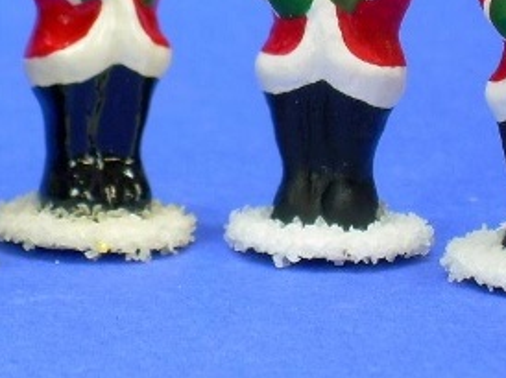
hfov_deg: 7.7
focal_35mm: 257
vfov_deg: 5.8
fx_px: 3753
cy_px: 11
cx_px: 103
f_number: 4.9
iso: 50
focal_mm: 18.9
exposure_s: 1/4.8
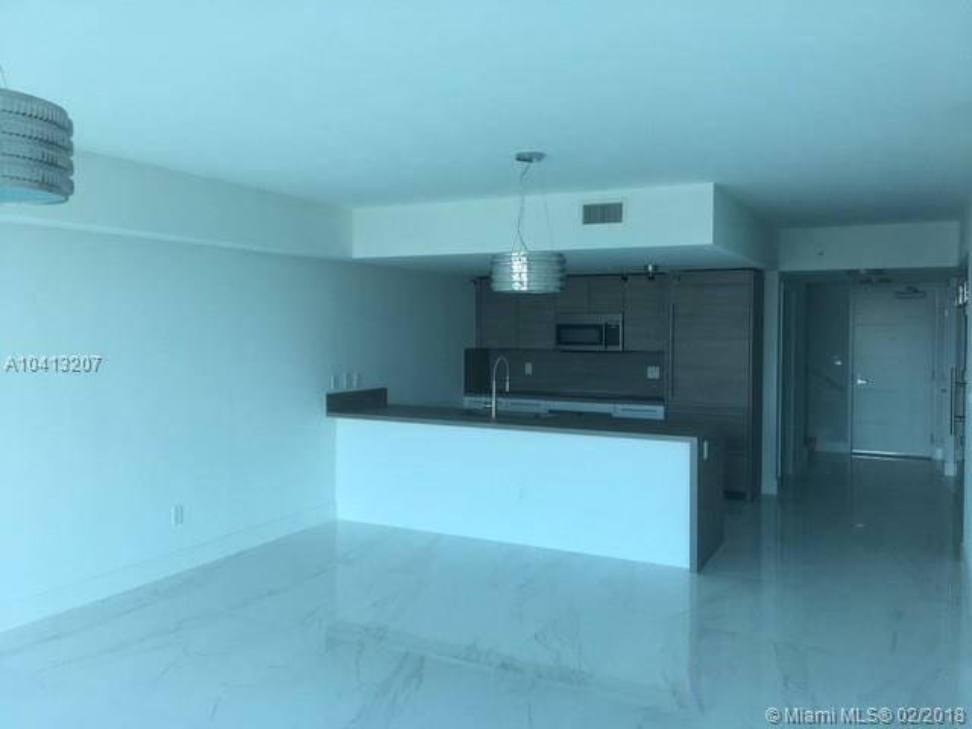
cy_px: 364
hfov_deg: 61.7
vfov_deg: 48.2
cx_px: 486
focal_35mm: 29
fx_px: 814
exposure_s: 1/120
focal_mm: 4.15
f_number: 2.2
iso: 32
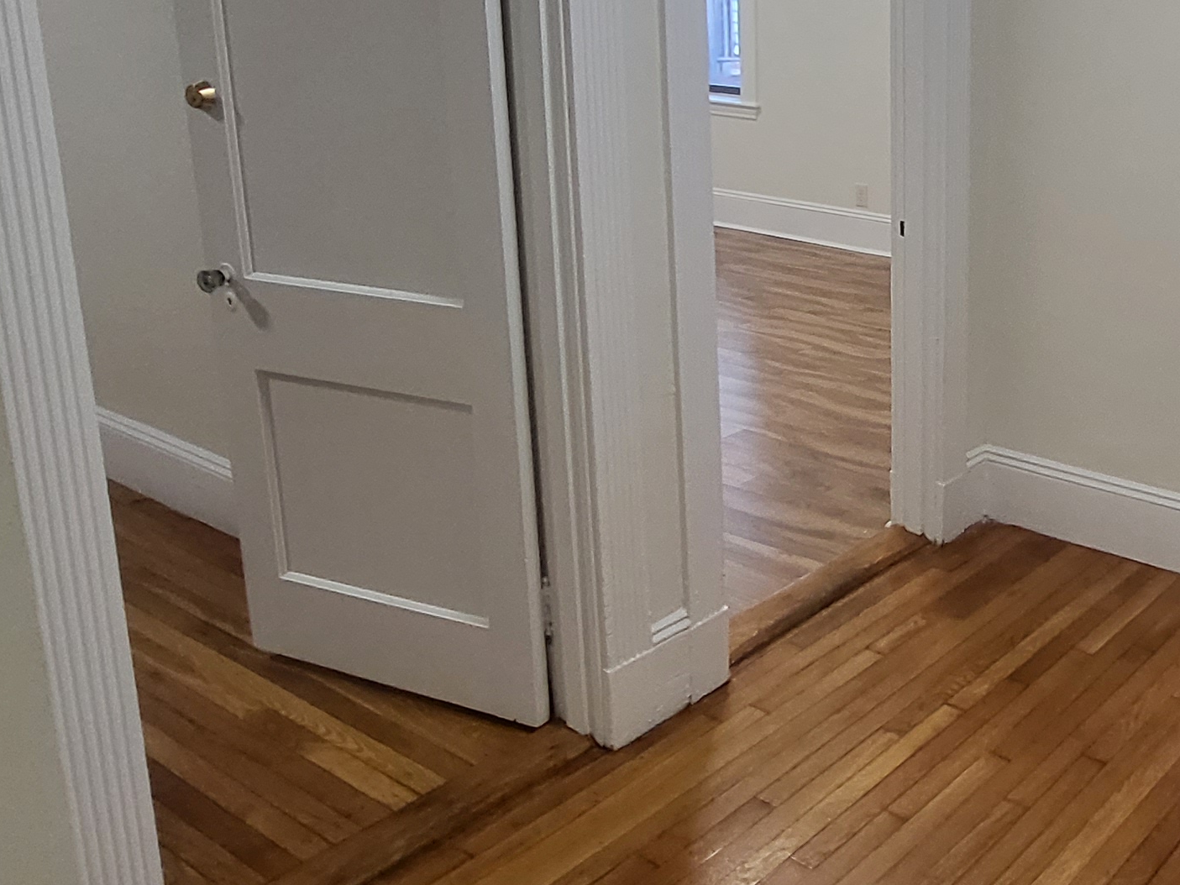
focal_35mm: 37
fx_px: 1261
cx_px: 1024
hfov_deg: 46.1
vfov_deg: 37.6
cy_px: 211
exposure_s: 1/60
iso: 320
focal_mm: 1.74
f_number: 2.2
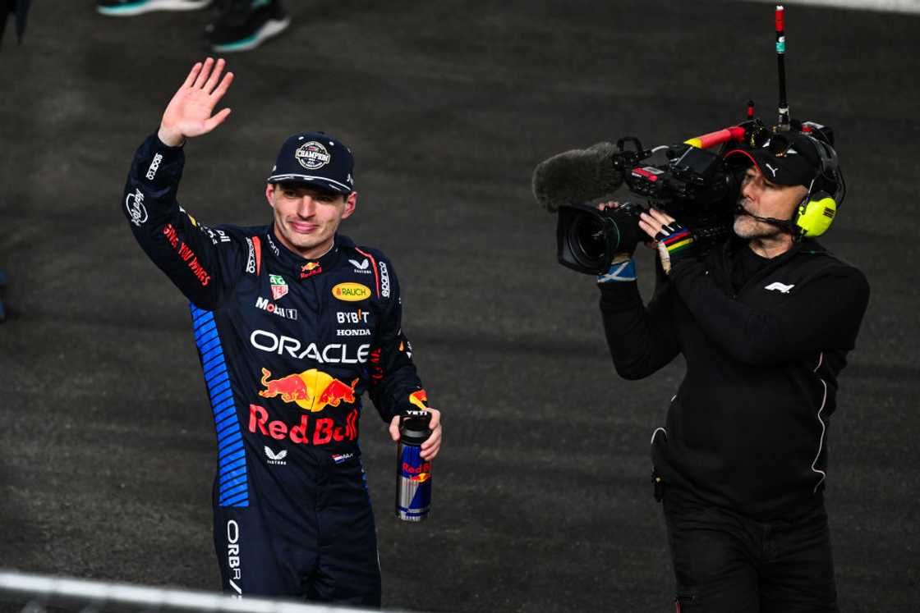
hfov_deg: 3.7
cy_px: 306
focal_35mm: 560
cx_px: 460
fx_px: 14312
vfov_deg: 2.5
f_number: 4
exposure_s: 1/800
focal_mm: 560
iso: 1600
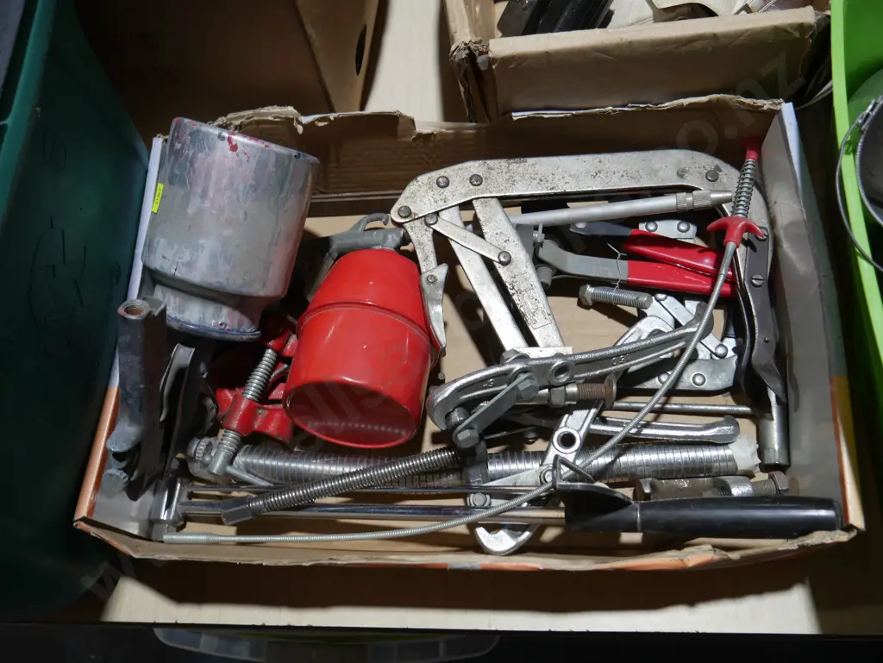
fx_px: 766
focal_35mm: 30
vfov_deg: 46.8
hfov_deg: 59.9
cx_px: 442
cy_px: 332
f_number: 3.6
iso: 200
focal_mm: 15
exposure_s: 1/60
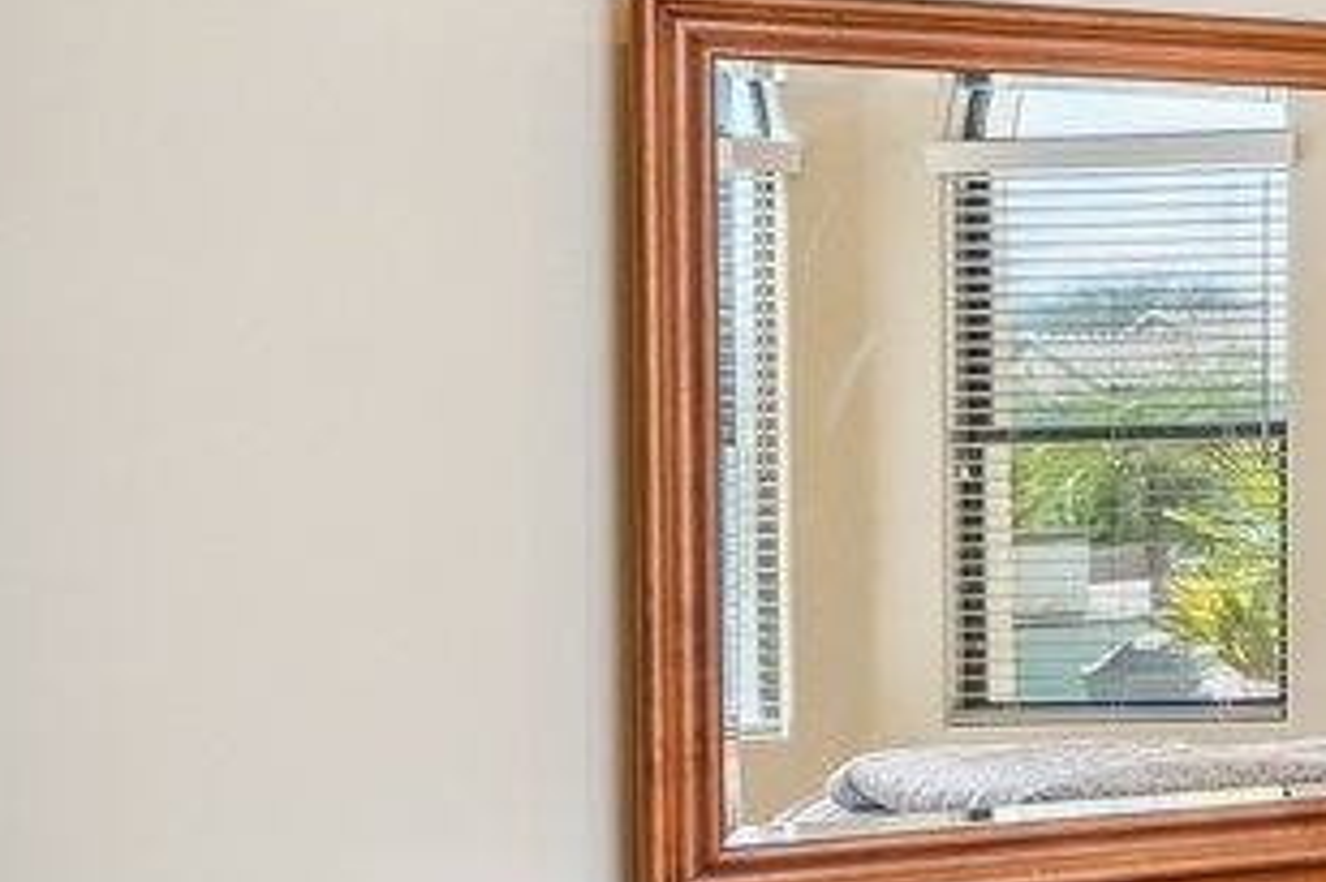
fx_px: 3424
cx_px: 2785
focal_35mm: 93
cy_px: 364
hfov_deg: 16.0
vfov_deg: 14.7
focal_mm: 14
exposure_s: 1/8
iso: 400
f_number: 8
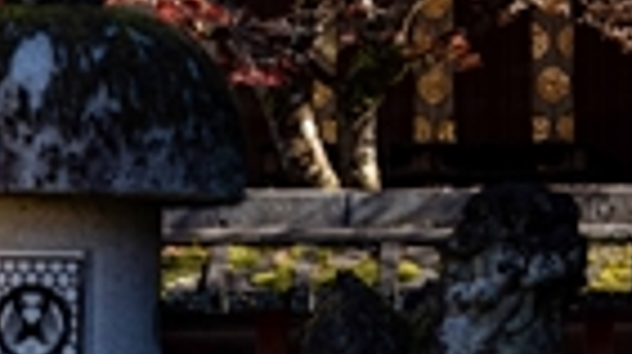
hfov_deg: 6.8
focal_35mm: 316
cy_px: -114
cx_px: 506
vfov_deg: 3.8
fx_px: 5291
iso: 200
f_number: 5.6
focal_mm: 106
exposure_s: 1/125
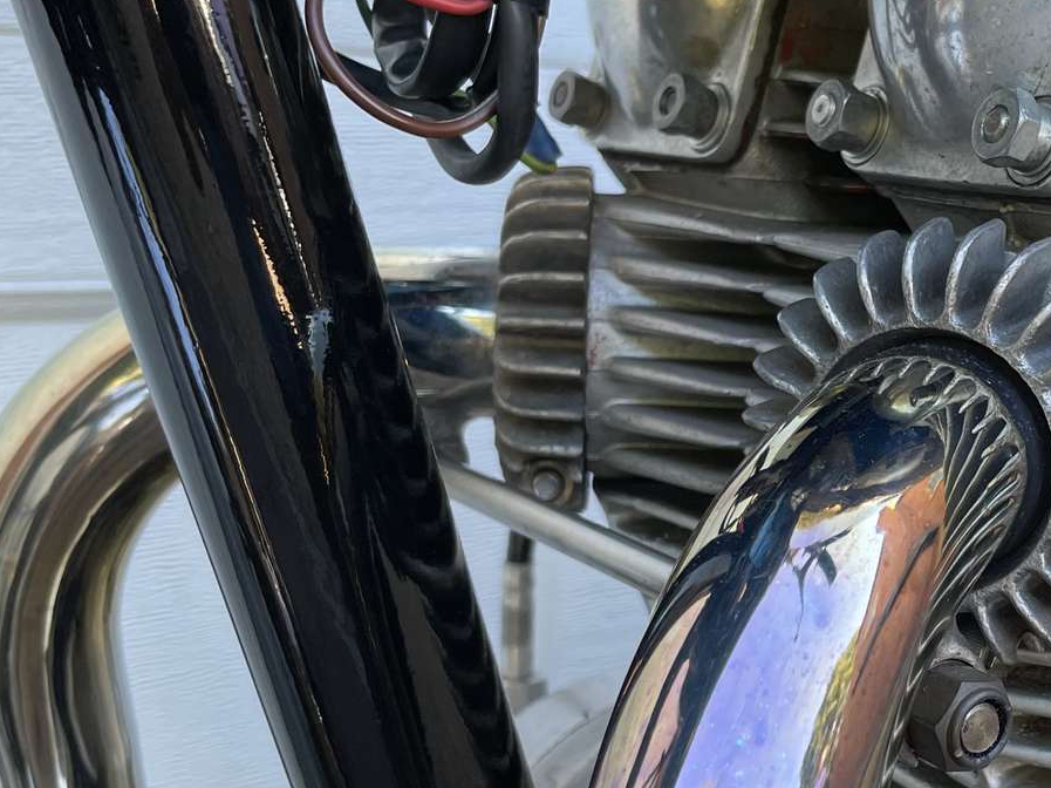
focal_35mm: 58
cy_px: 458
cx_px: 989
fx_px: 1760
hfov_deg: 31.3
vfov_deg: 25.2
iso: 80
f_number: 1.6
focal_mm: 4.2
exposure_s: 1/121
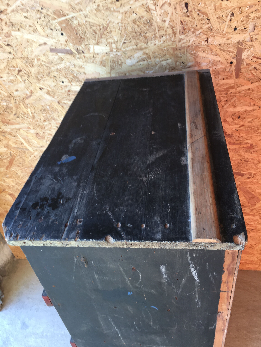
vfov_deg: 61.7
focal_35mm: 29
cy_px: 174
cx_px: 130
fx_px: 292
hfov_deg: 48.2
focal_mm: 4.15
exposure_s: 1/50
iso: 25
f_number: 2.2
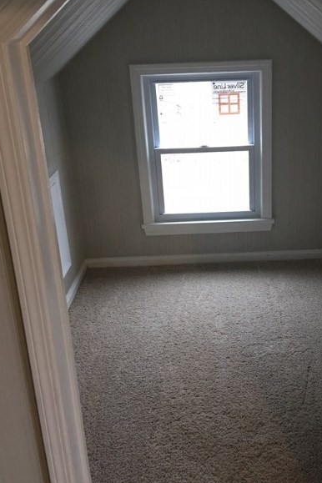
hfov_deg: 33.1
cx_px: 214
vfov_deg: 48.4
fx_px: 537
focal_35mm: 40
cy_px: 219
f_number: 2.2
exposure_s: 1/15
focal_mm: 4.15
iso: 64
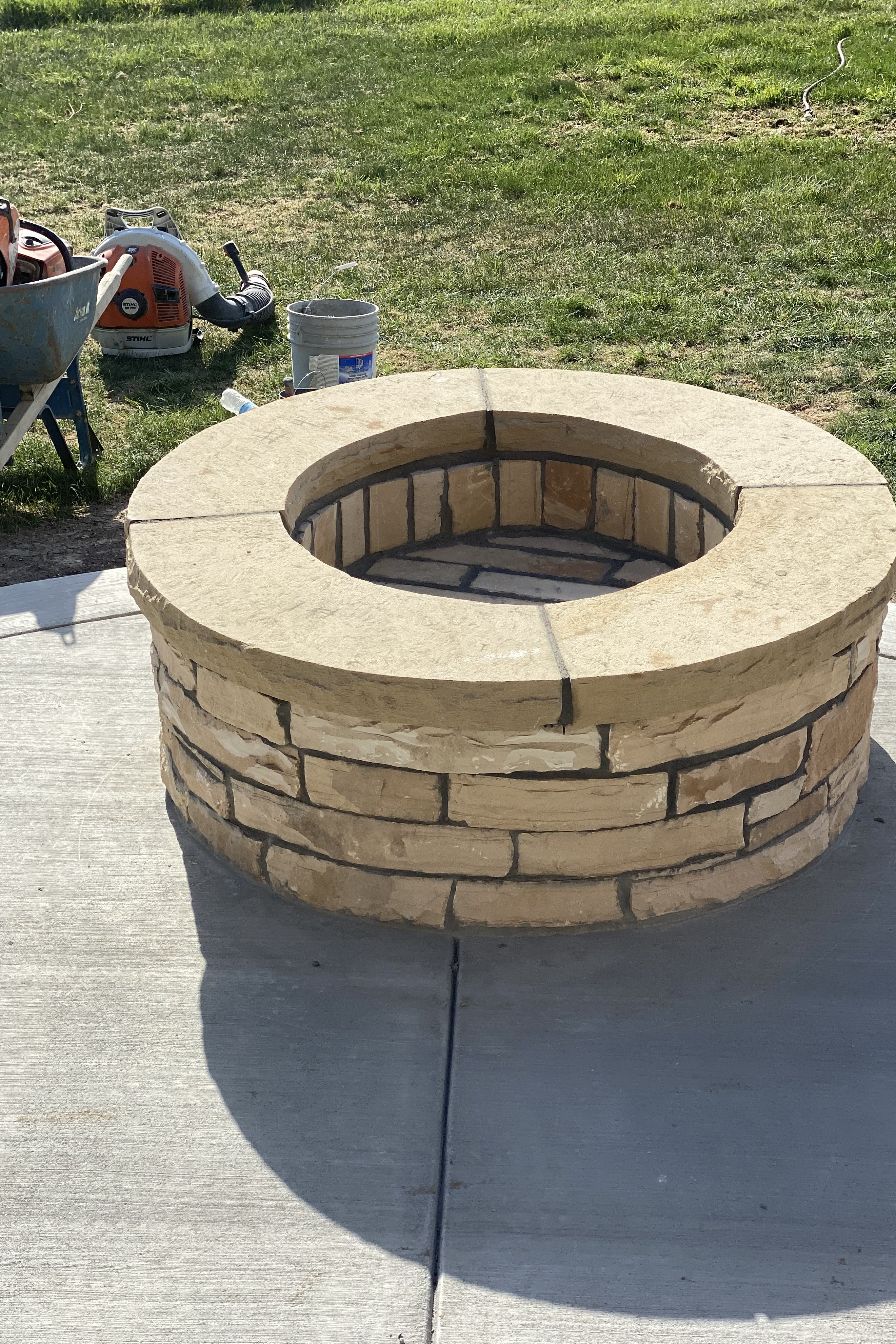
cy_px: 664
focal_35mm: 55
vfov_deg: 36.2
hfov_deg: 24.6
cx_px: 497
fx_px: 2053
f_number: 2
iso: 20
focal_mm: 6
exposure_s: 1/1410
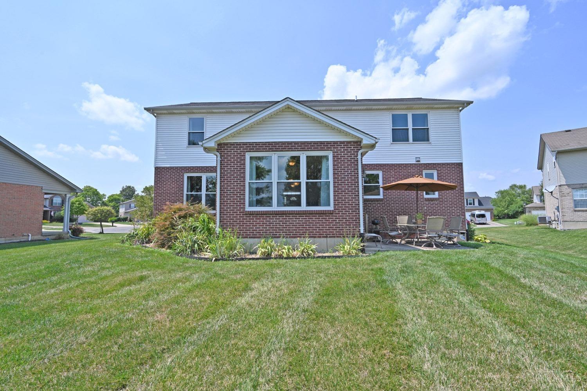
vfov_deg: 73.7
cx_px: 294
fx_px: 261
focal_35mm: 16
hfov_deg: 96.7
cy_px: 196
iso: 100
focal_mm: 16
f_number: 11
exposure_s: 1/160
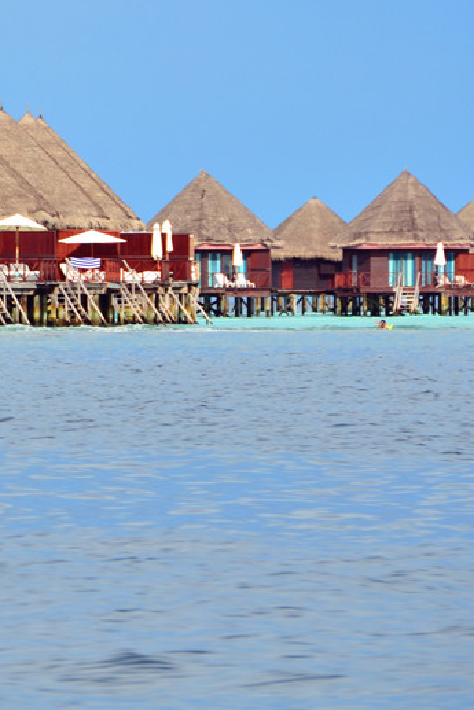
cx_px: -245
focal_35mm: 504
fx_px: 9947
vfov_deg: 4.1
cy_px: 201
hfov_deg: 2.7
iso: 100
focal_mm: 150
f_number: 9
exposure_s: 1/320
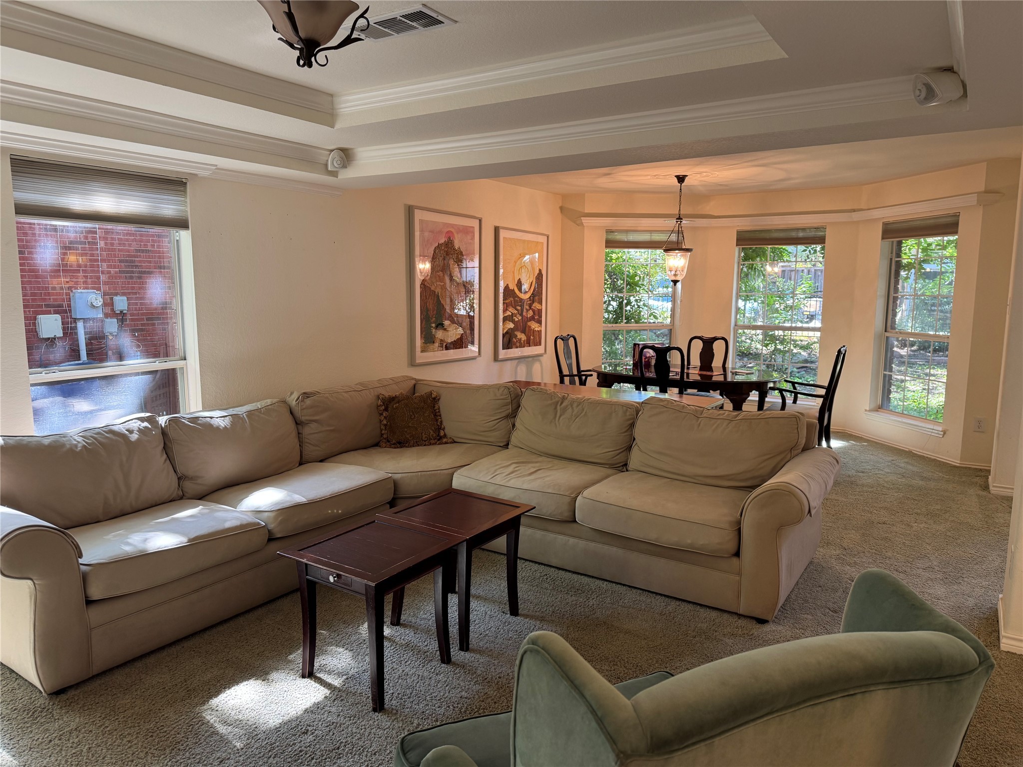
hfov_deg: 71.6
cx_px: 512
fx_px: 709
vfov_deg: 56.8
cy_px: 384
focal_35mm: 24
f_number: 1.78
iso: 125
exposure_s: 1/60
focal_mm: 6.76
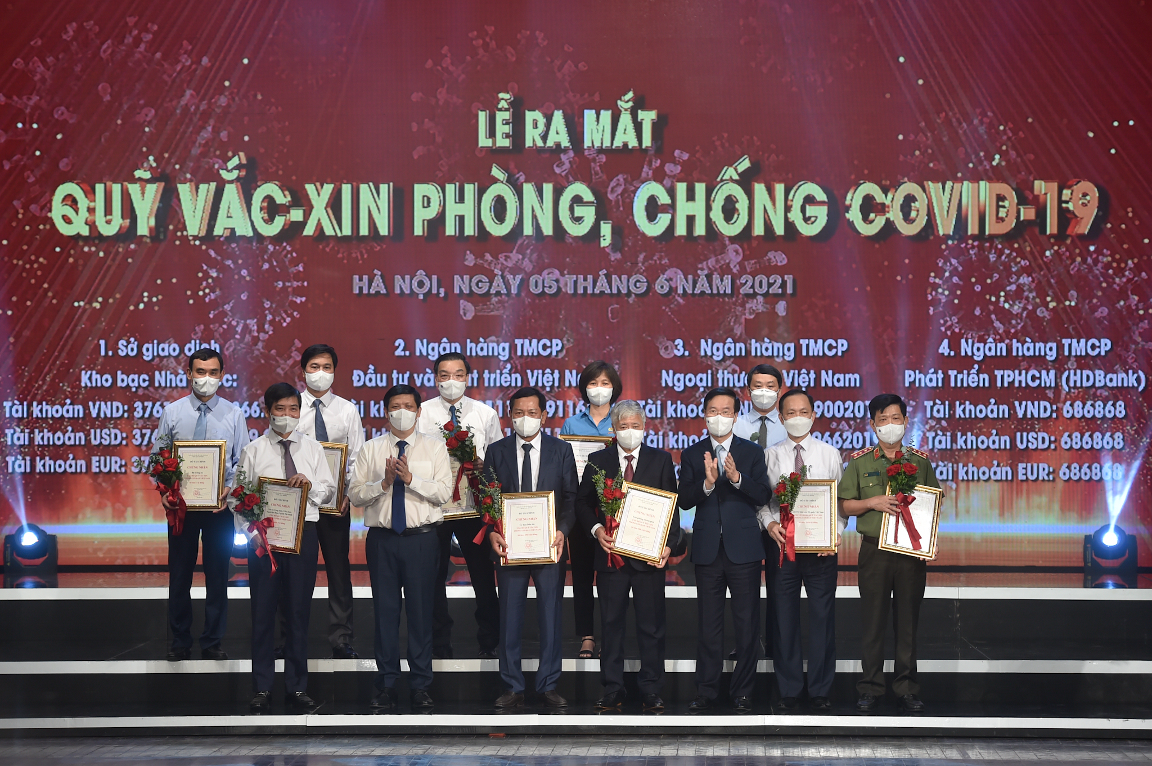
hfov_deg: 16.4
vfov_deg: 10.9
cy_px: 383
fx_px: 3996
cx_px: 576
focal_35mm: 125
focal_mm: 125
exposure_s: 1/250
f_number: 3.2
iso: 640
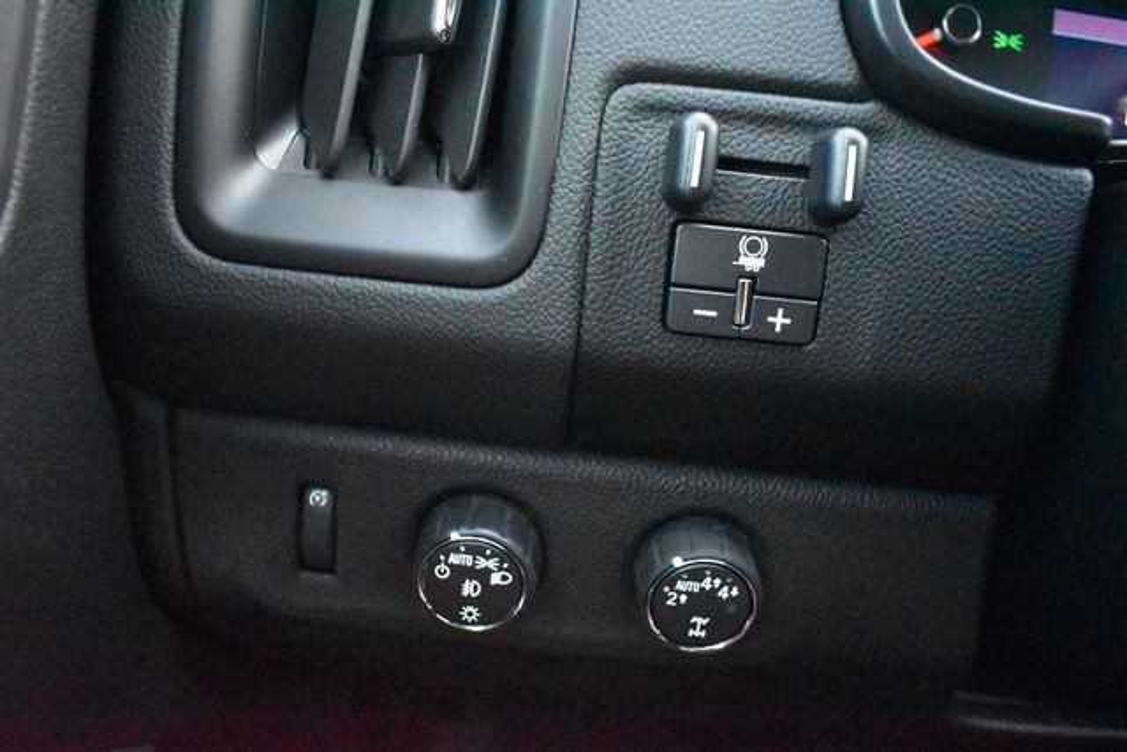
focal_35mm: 27
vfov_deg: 48.0
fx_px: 845
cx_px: 564
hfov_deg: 67.4
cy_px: 376
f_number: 3.5
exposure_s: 1/125
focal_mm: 18
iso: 9000
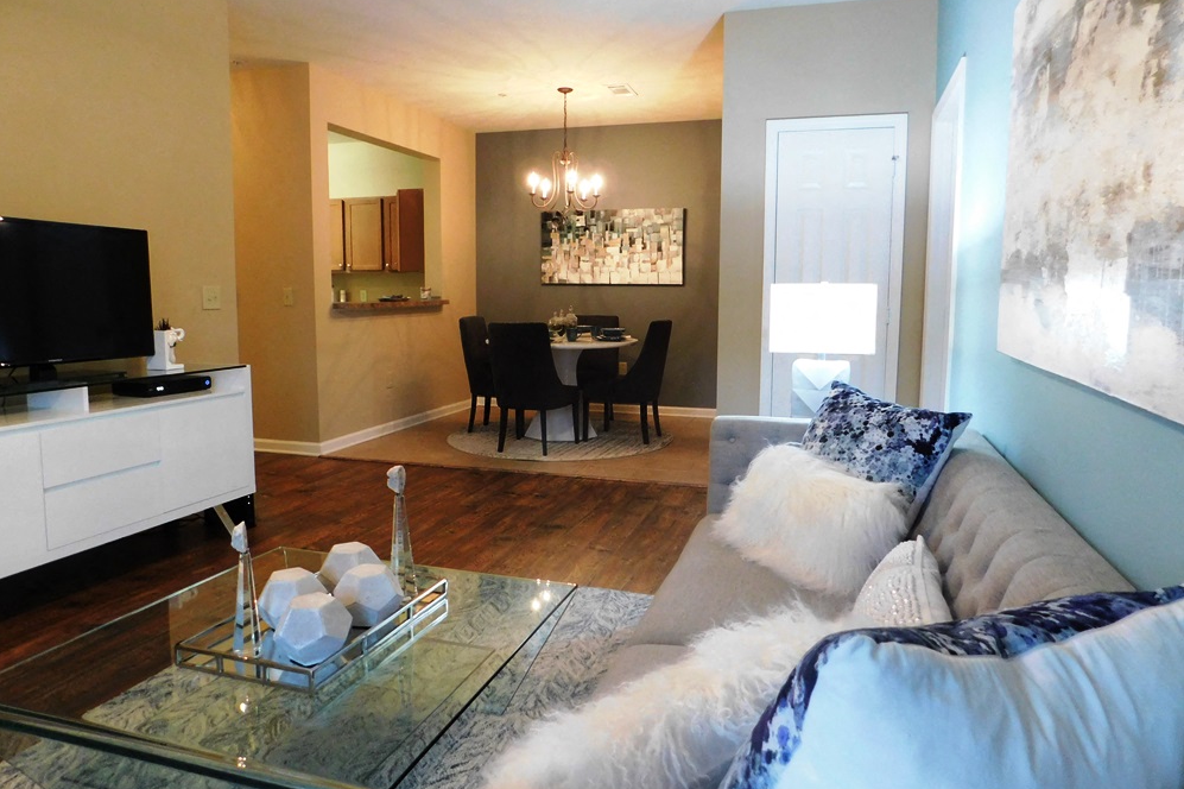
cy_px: 373
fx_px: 789
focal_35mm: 24
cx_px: 593
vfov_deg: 53.1
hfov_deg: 73.8
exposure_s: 1/13
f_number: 3
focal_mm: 4
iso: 400
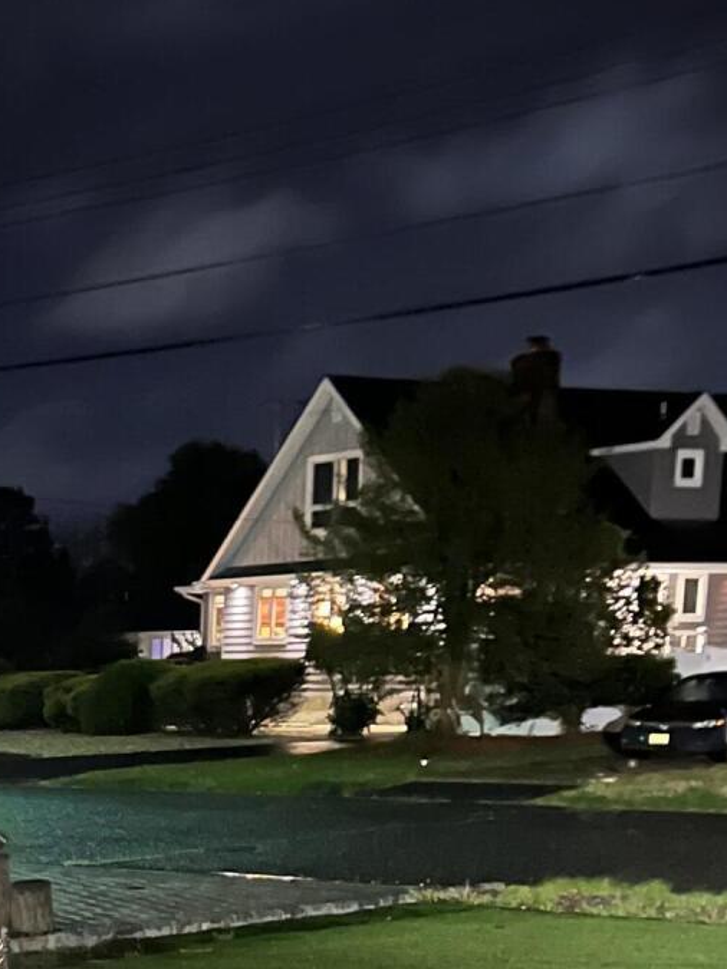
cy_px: 1176
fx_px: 2157
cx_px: -138
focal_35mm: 77
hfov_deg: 18.2
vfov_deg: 23.1
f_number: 1.5
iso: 1250
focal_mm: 5.7
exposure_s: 1/5
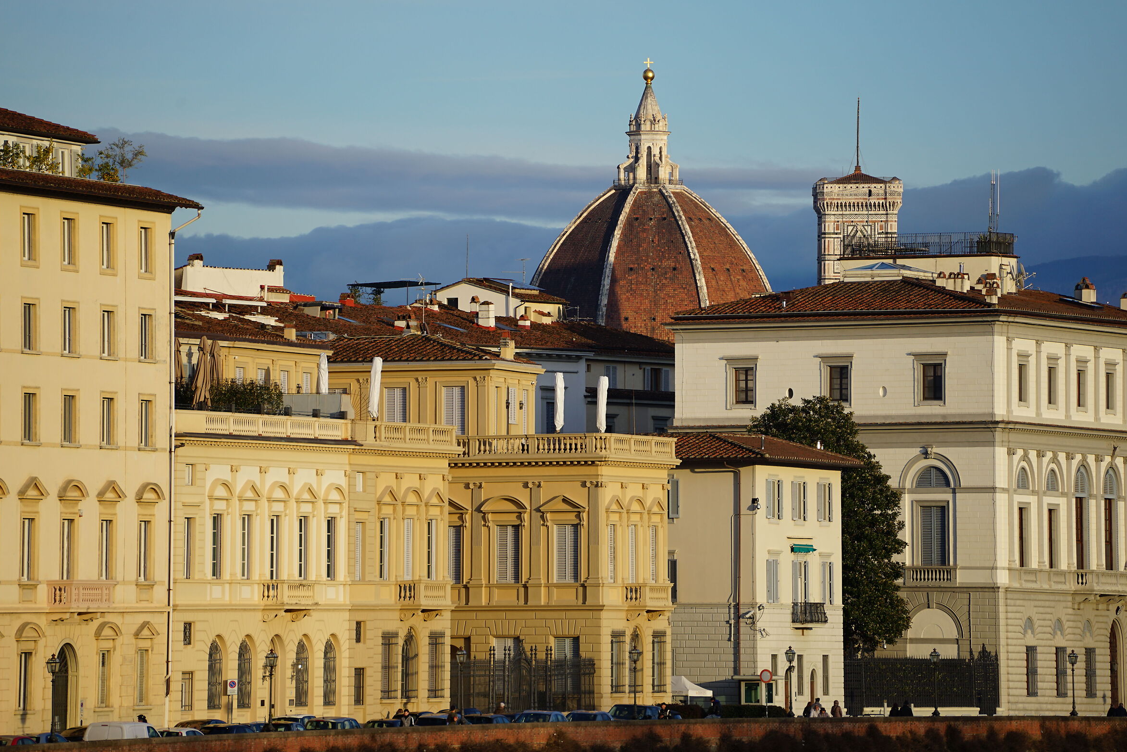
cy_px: 376
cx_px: 573
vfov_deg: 4.5
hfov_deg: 6.7
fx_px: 9611
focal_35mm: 307
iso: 100
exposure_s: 1/320
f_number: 6.3
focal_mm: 300
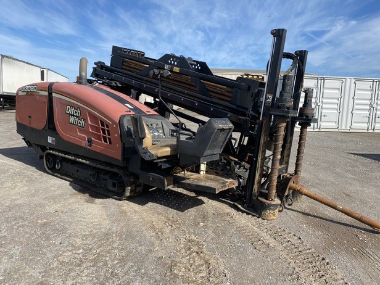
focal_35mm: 27
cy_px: 139
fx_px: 296
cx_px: 196
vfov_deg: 51.3
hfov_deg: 65.3
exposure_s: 1/2688
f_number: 1.8
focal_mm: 4.25
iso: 32
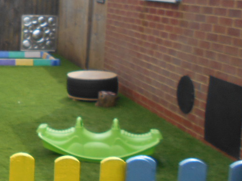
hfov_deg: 21.4
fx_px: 559
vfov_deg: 18.4
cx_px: -96
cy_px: 63
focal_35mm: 80
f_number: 3.2
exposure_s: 1/400
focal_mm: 4.6
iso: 80
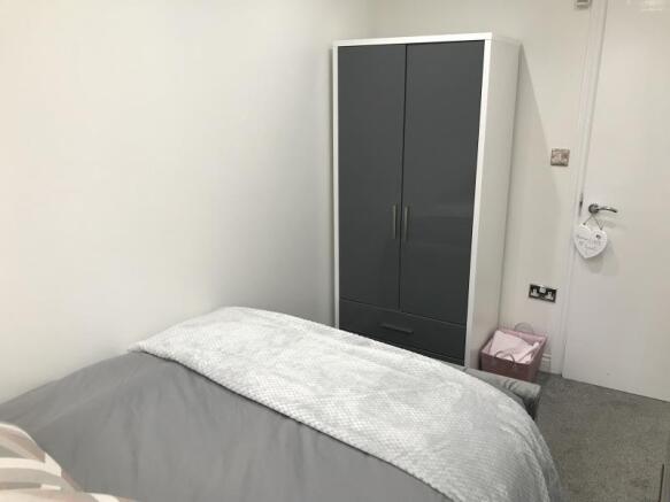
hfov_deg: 63.5
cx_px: 335
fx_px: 542
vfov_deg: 49.7
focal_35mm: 28
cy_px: 251
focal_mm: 3.99
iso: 32
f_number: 1.8
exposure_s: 1/33
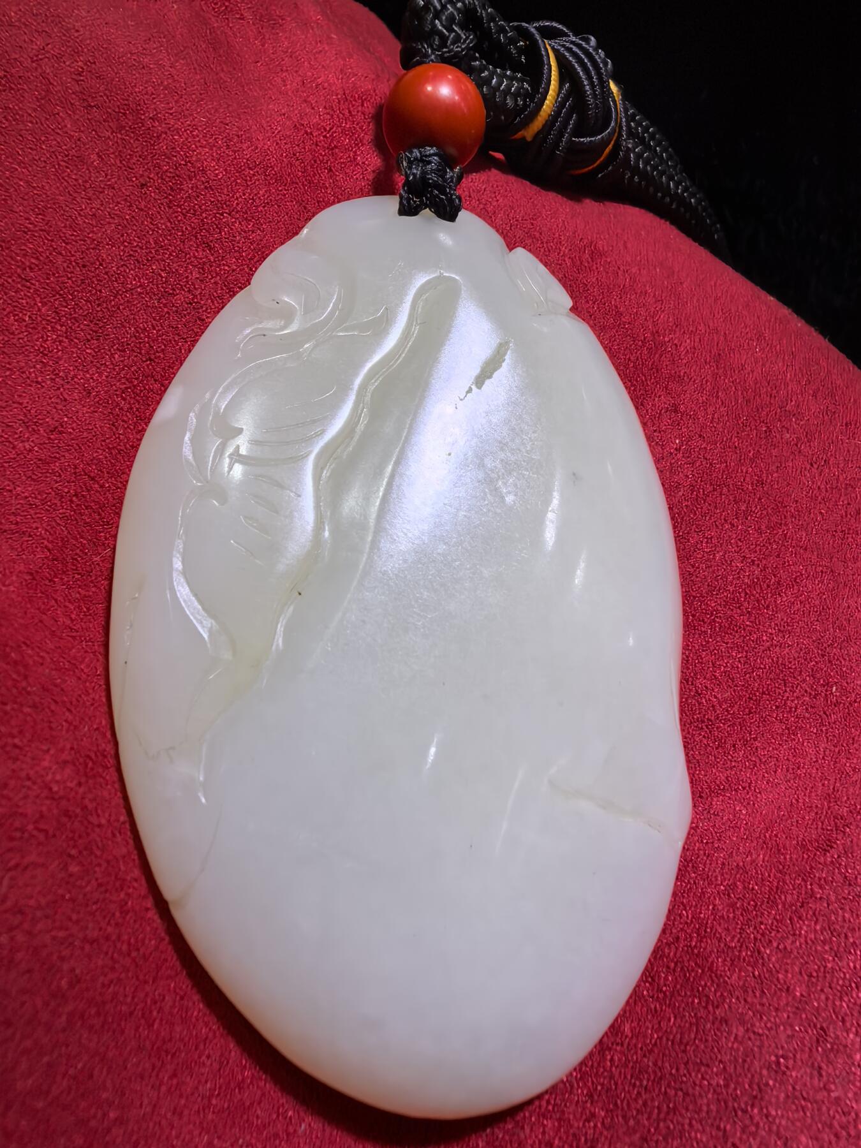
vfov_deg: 65.3
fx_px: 895
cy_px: 574
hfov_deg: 51.4
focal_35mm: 27
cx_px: 430
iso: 125
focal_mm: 1.95
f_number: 2.2
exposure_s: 1/100
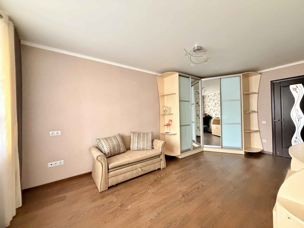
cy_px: 114
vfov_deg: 85.7
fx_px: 123
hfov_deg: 102.1
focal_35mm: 14
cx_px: 152
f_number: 2.2
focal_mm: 2.22
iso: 1000
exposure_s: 1/60
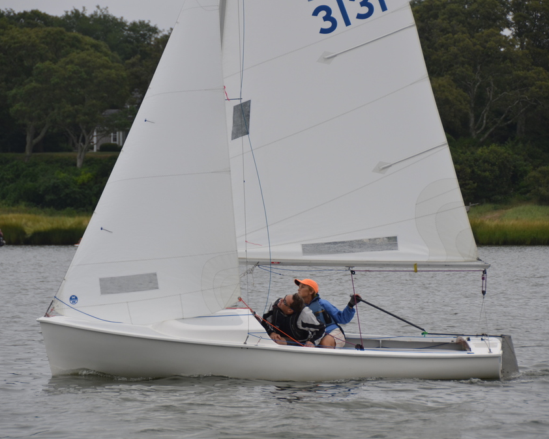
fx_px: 3747
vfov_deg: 6.7
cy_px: 220
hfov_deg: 8.4
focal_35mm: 231
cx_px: 286
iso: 200
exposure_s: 1/640
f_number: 6.3
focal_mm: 135
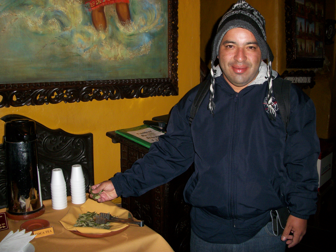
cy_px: 126
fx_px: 340
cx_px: 168
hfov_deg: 52.6
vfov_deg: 40.7
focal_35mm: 35
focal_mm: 6.3
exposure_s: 1/30
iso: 160
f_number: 3.1
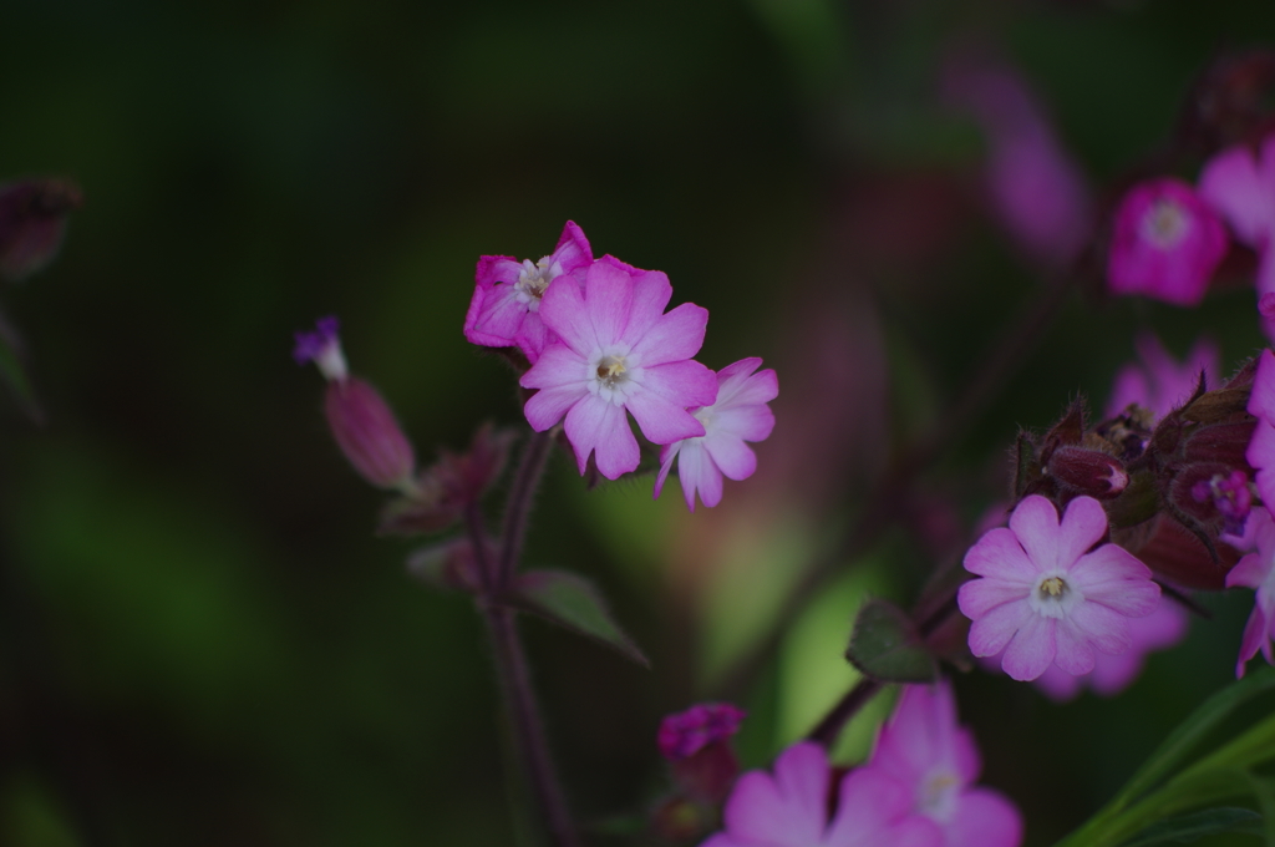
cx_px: 638
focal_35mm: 450
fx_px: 15917
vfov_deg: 3.0
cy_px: 424
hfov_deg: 4.6
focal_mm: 300
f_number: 5.8
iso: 100
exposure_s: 1/250
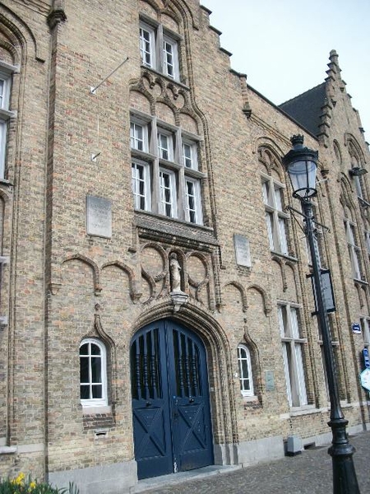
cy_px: 247
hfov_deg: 44.2
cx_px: 185
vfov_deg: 56.8
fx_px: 456
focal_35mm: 32
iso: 80
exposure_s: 1/50
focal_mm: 5.7
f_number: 8.8
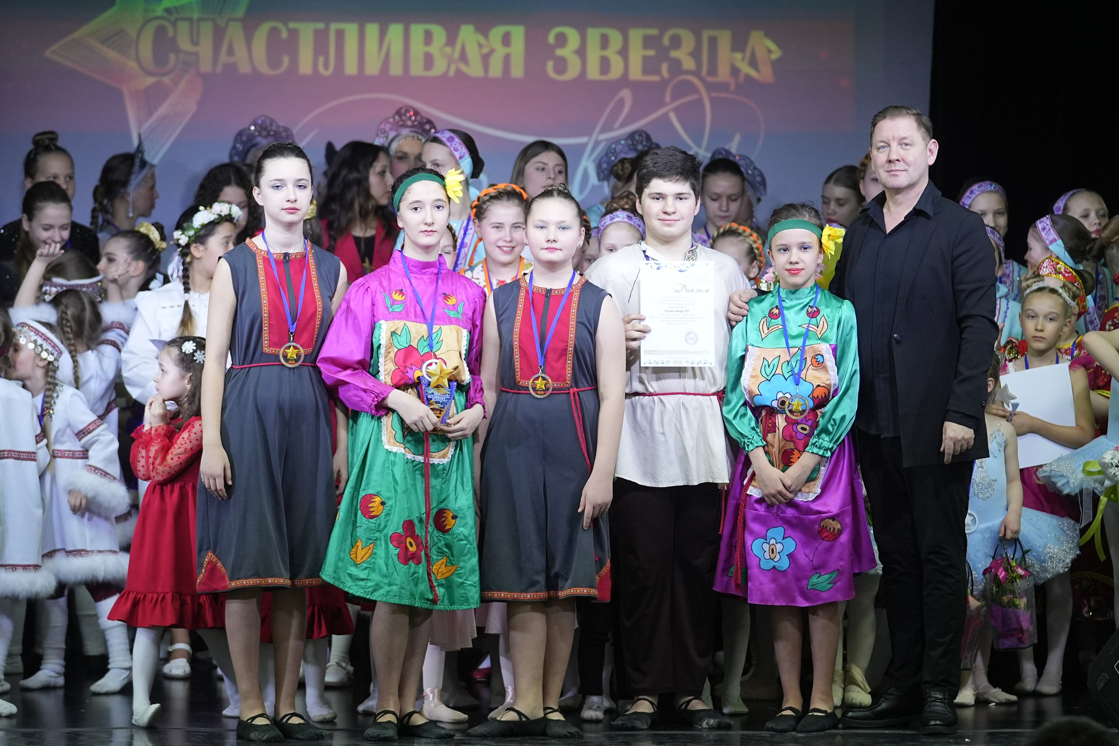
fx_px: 5502
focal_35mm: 177
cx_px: 560
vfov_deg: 7.8
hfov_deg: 11.6
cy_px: 373
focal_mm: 118
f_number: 2.8
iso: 1600
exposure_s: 1/320
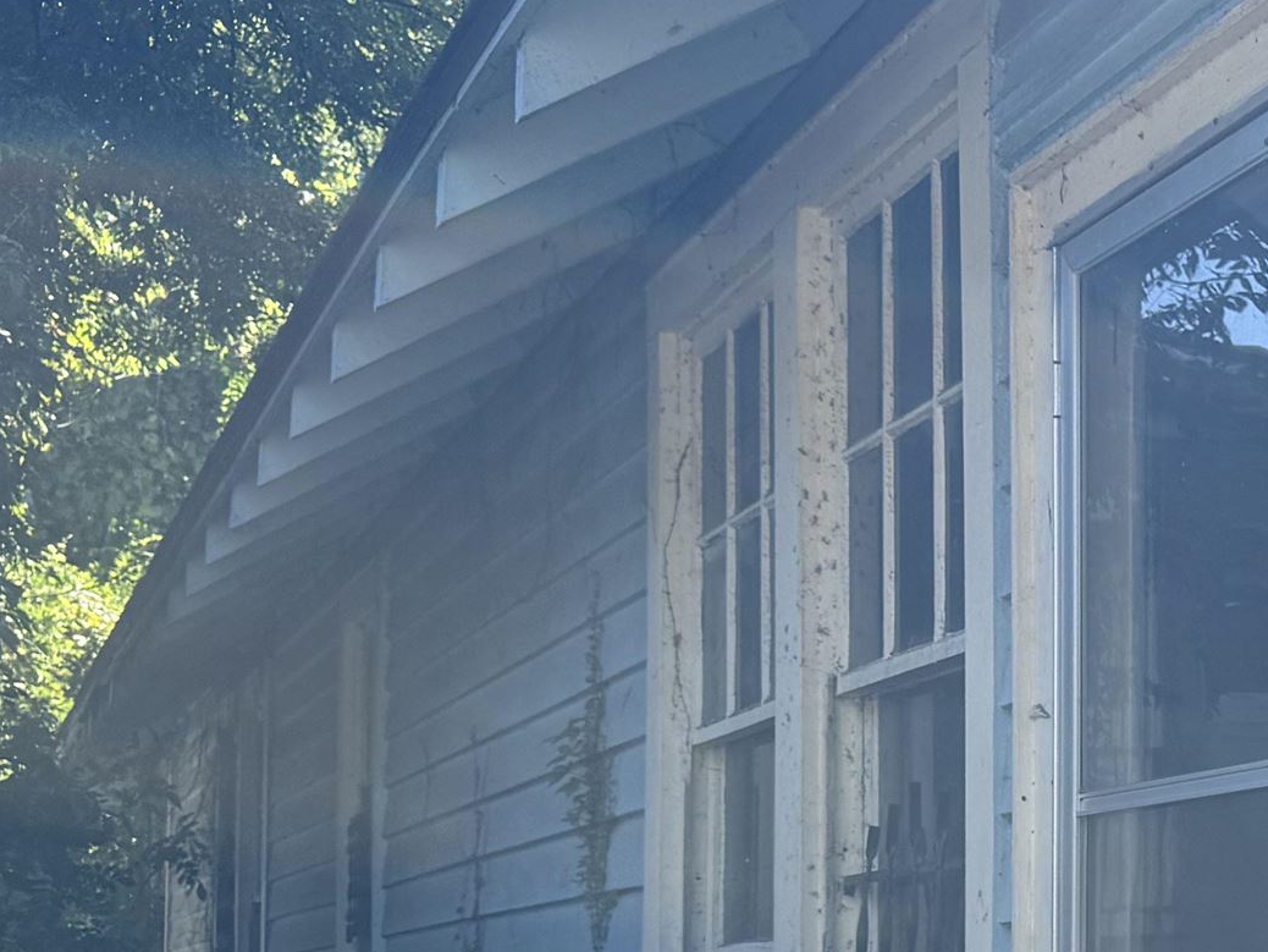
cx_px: 1543
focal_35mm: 71
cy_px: 863
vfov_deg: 20.3
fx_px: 2601
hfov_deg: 24.6
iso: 80
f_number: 1.78
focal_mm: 6.76
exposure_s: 1/1193
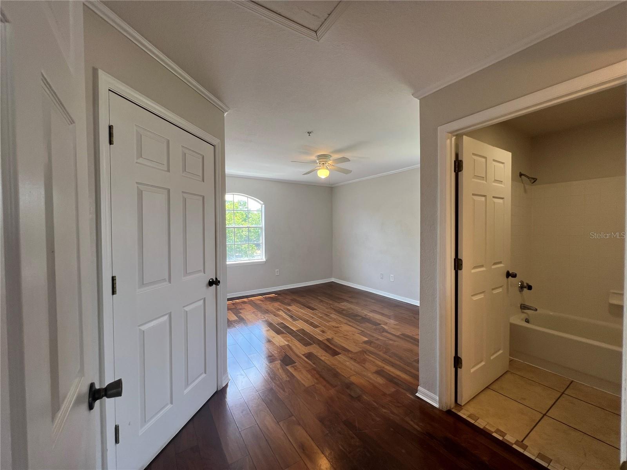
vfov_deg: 89.9
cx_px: 314
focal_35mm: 13
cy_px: 235
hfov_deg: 106.2
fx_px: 235
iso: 50
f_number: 1.8
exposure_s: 1/120
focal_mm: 1.57
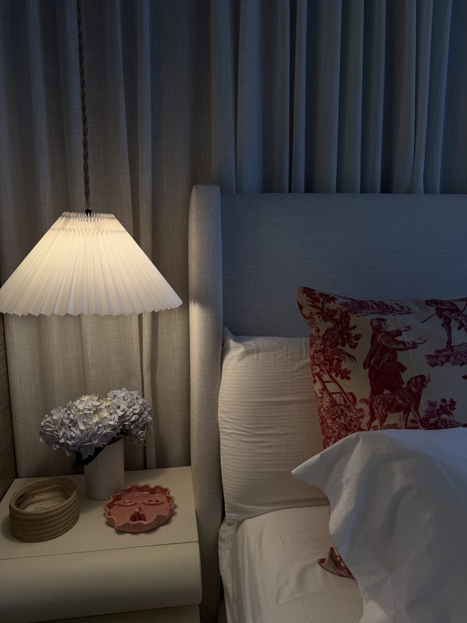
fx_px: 432
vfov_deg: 71.6
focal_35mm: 24
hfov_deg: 56.8
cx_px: 234
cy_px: 312
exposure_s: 1/383
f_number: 1.78
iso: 100
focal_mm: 6.76
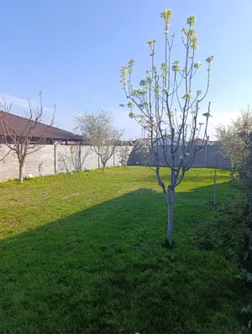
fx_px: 223
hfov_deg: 59.0
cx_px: 126
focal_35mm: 23
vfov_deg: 73.8
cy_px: 167
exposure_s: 1/467
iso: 50
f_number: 1.6
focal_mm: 6.14
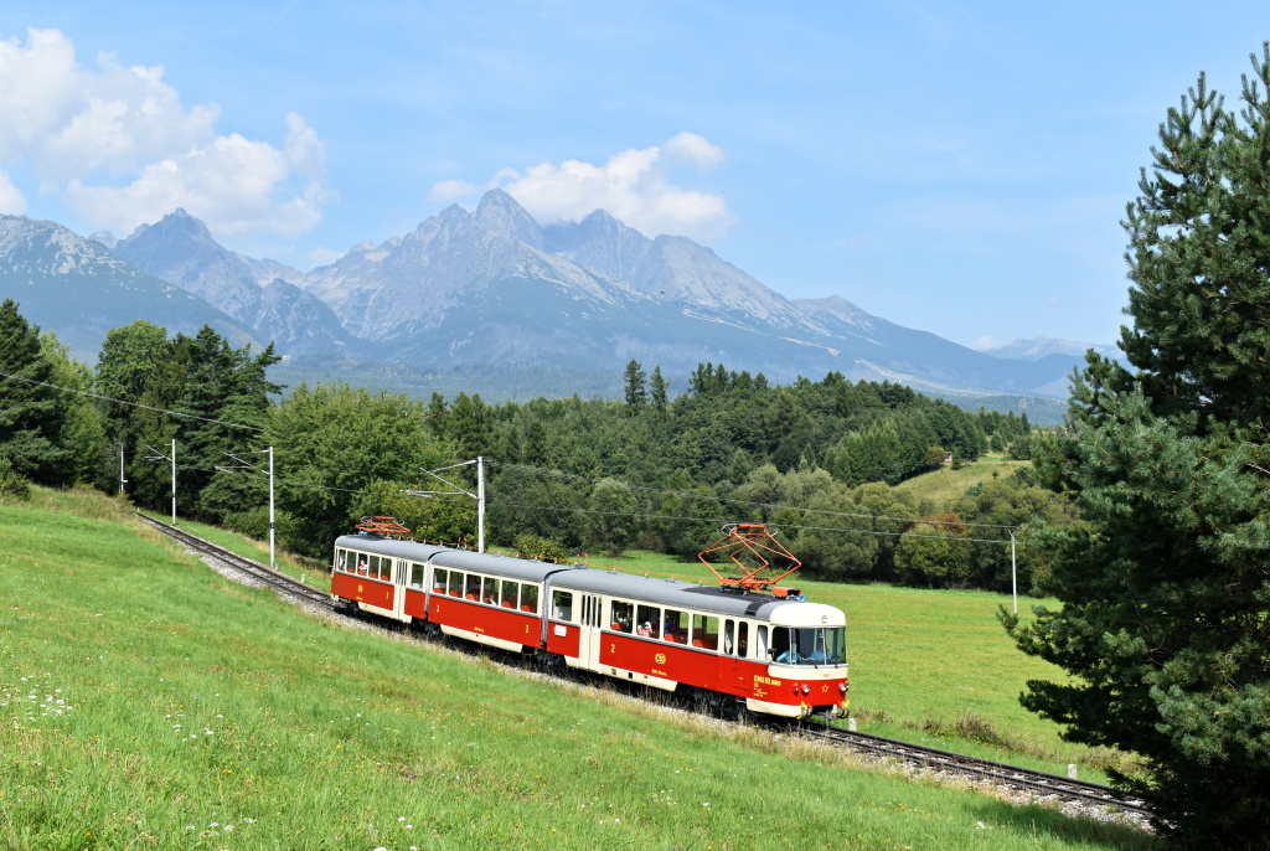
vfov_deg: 30.0
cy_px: 426
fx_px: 1590
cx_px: 635
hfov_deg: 43.5
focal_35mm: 45
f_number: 10
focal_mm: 30
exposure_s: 1/400
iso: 200
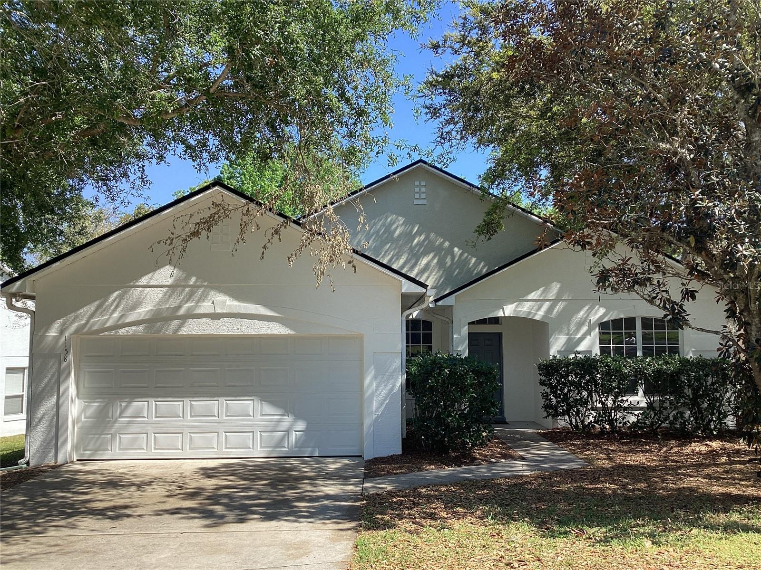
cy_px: 285
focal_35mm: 31
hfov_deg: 58.4
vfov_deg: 45.4
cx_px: 380
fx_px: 682
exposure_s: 1/536
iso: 25
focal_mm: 3.3
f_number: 2.4
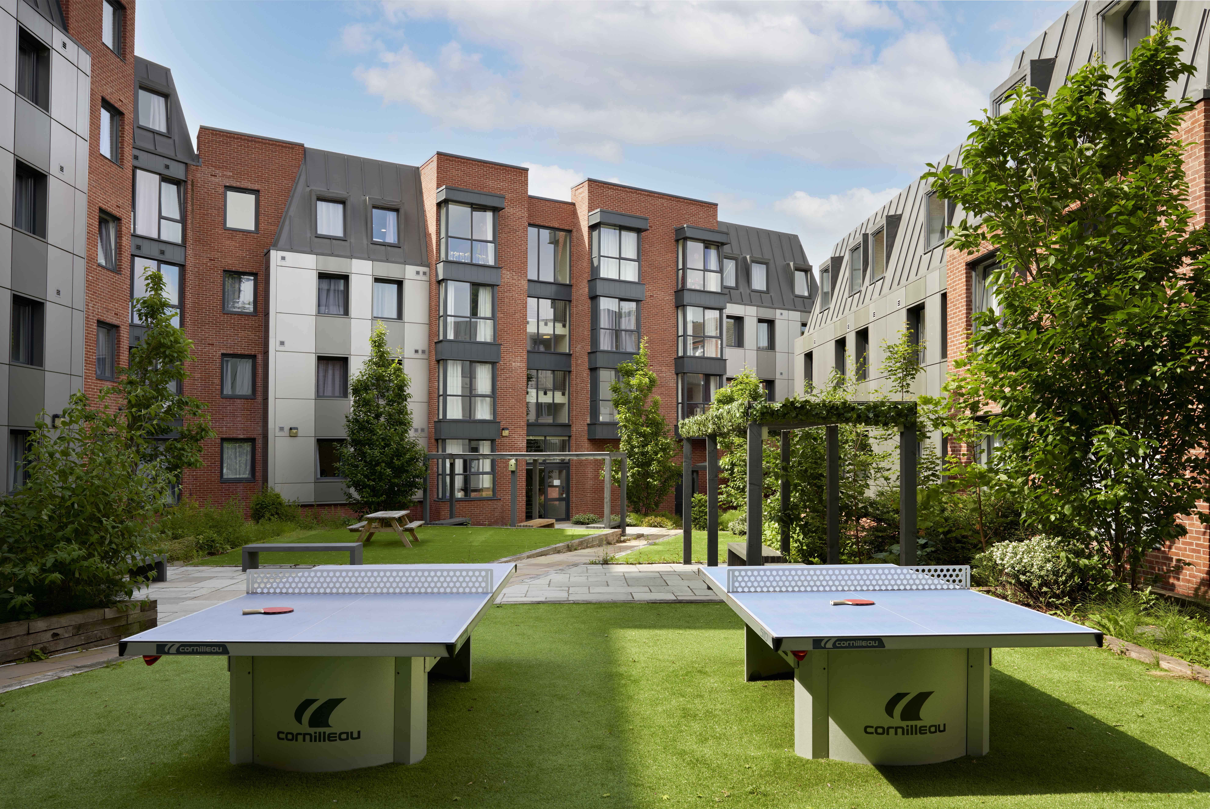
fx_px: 807
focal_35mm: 24
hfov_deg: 73.7
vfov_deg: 53.2
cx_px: 605
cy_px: 404
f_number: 10
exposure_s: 1/30
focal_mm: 24
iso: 50
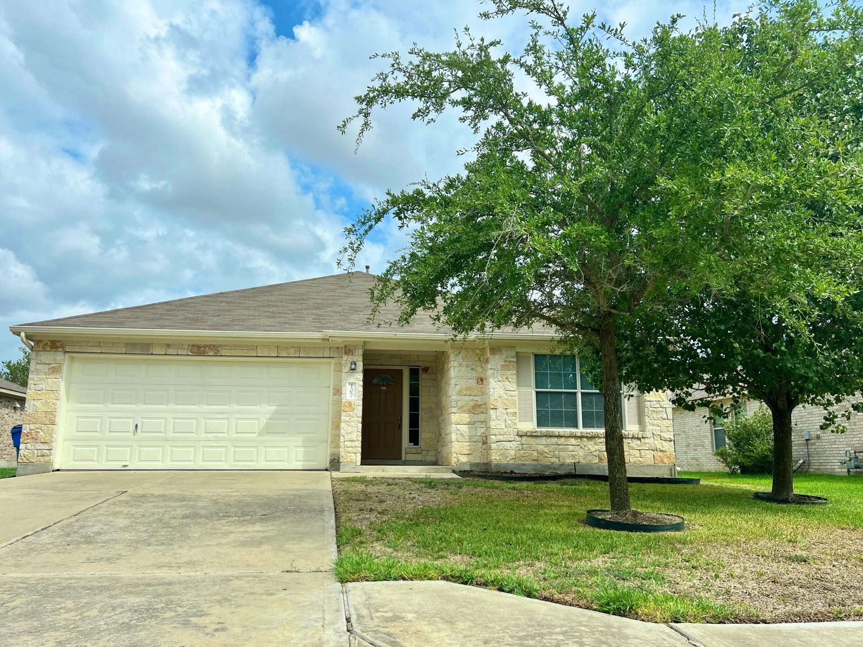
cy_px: 324
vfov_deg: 53.1
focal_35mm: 26
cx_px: 432
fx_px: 648
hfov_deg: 67.3
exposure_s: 1/5319
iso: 50
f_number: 1.5
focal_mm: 5.7
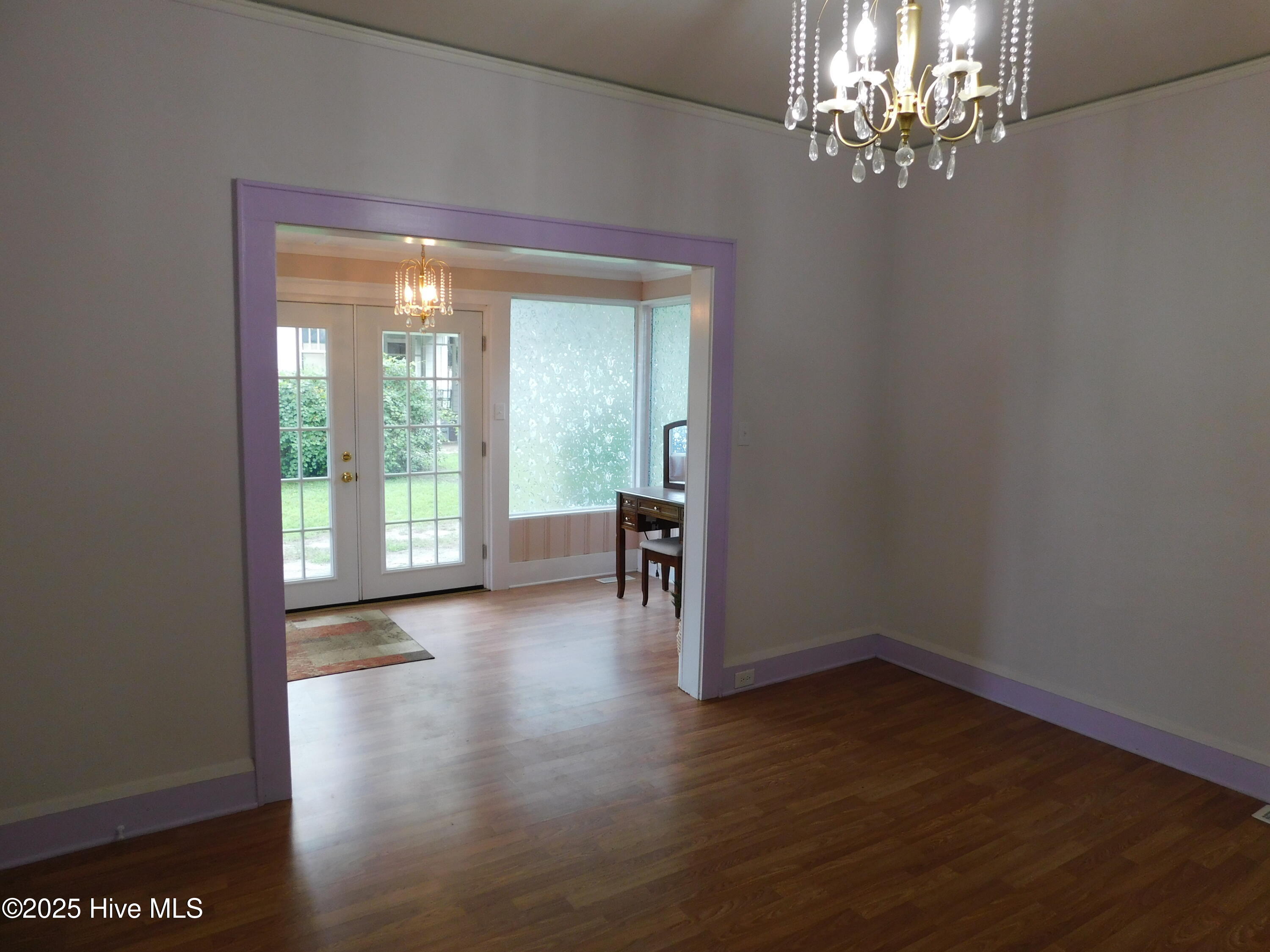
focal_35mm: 23
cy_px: 476
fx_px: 844
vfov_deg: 58.9
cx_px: 635
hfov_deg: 73.9
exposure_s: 1/30
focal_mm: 4
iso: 160
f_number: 3
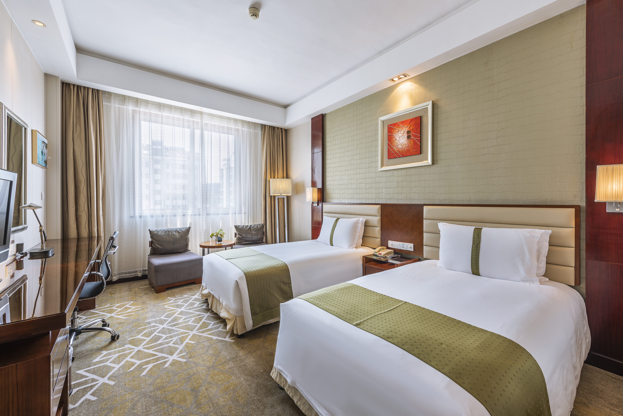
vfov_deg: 81.2
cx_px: 312
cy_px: 208
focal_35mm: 14
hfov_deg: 104.2
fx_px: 242
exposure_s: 1/2.5
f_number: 11
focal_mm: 14
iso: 100
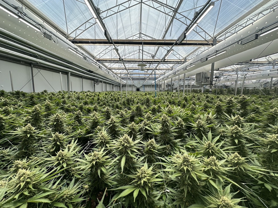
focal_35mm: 14
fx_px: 112
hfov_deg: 102.1
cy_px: 104
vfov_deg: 85.7
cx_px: 139
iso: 50
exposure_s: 1/1208
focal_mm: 2.22
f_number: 2.2
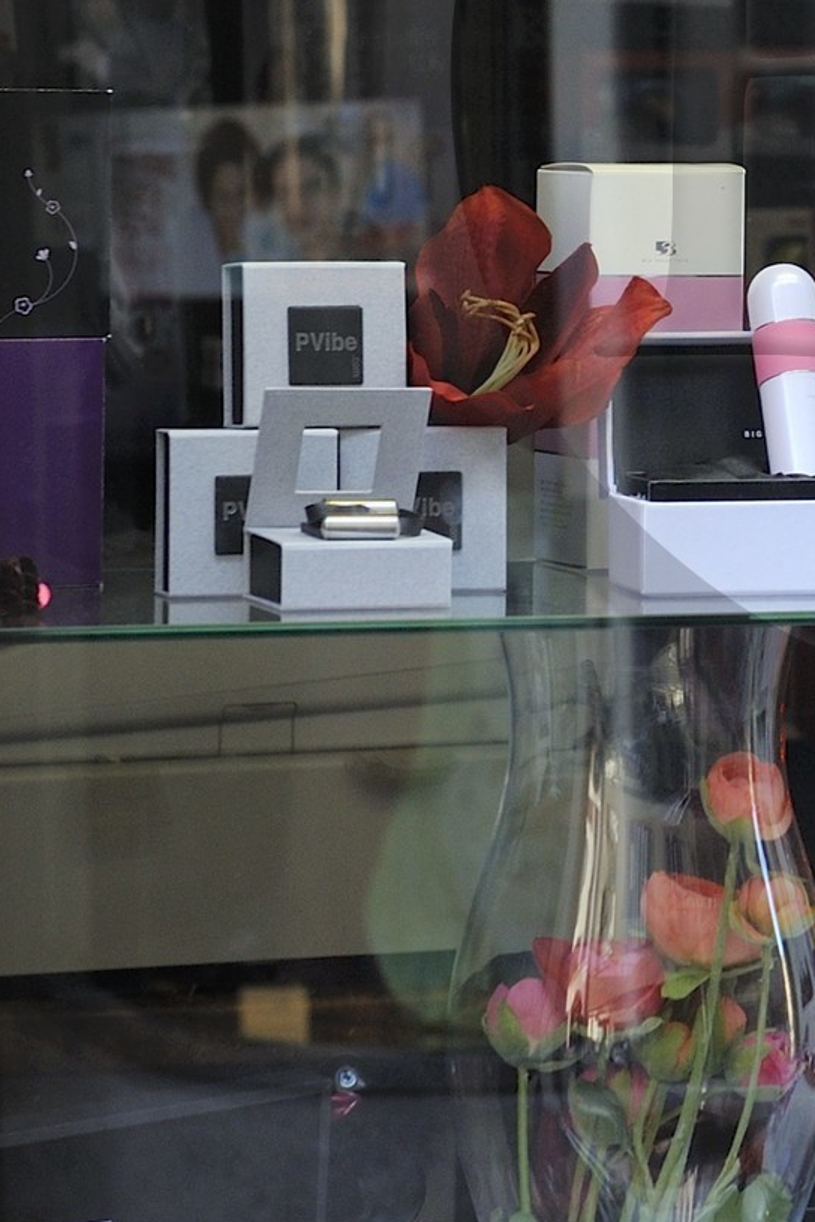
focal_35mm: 153
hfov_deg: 8.8
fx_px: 5195
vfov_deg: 13.3
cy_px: 81
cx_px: 1071
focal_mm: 52
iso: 800
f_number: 5
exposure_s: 1/60
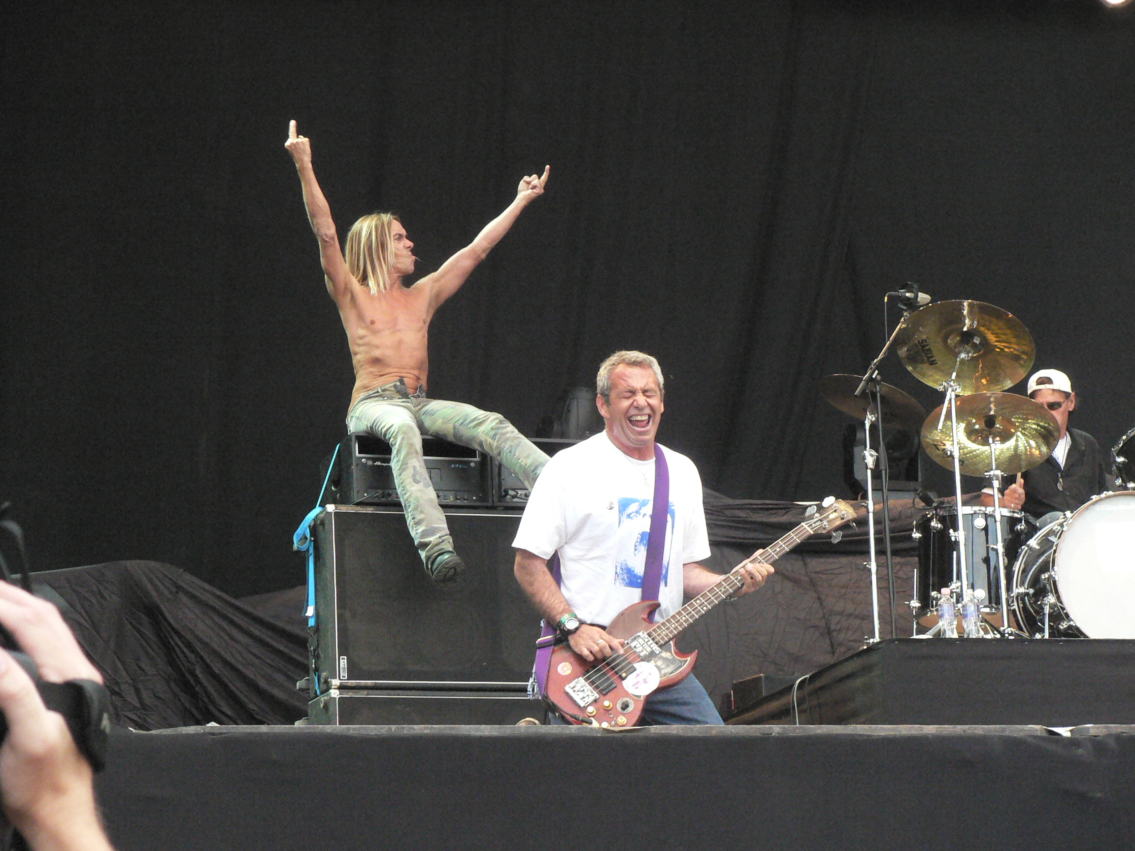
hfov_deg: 21.3
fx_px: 3017
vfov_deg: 16.1
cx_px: 568
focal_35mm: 92
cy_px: 426
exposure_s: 1/200
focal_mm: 15.8
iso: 400
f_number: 4
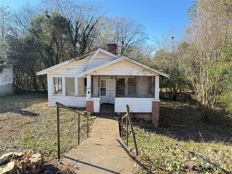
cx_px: 116
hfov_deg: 71.6
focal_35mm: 24
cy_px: 87
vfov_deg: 56.8
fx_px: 161
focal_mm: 6.76
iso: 100
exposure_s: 1/805
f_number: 1.78
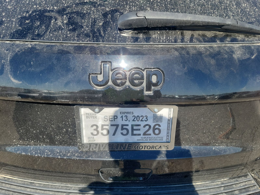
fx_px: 180
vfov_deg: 56.8
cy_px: 98
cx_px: 130
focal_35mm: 24
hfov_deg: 71.6
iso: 50
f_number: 1.8
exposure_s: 1/314
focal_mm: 6.7
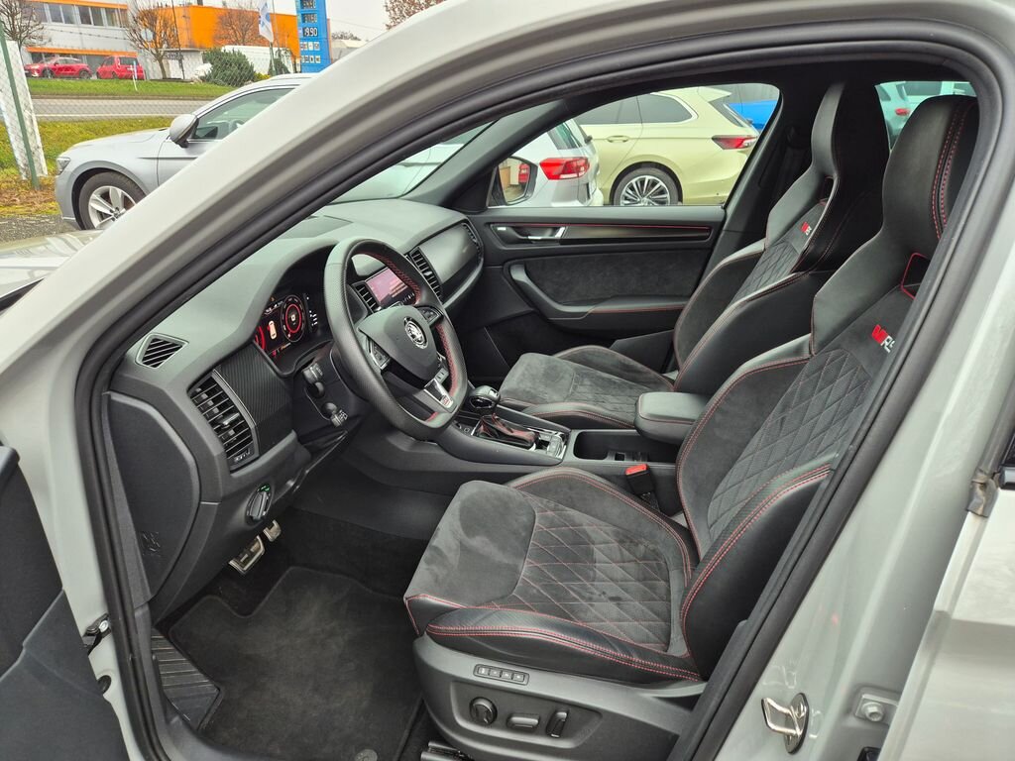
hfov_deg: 73.9
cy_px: 380
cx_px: 508
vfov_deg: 58.9
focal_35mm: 23
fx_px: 674
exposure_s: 1/100
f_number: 1.8
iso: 250
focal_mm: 5.4
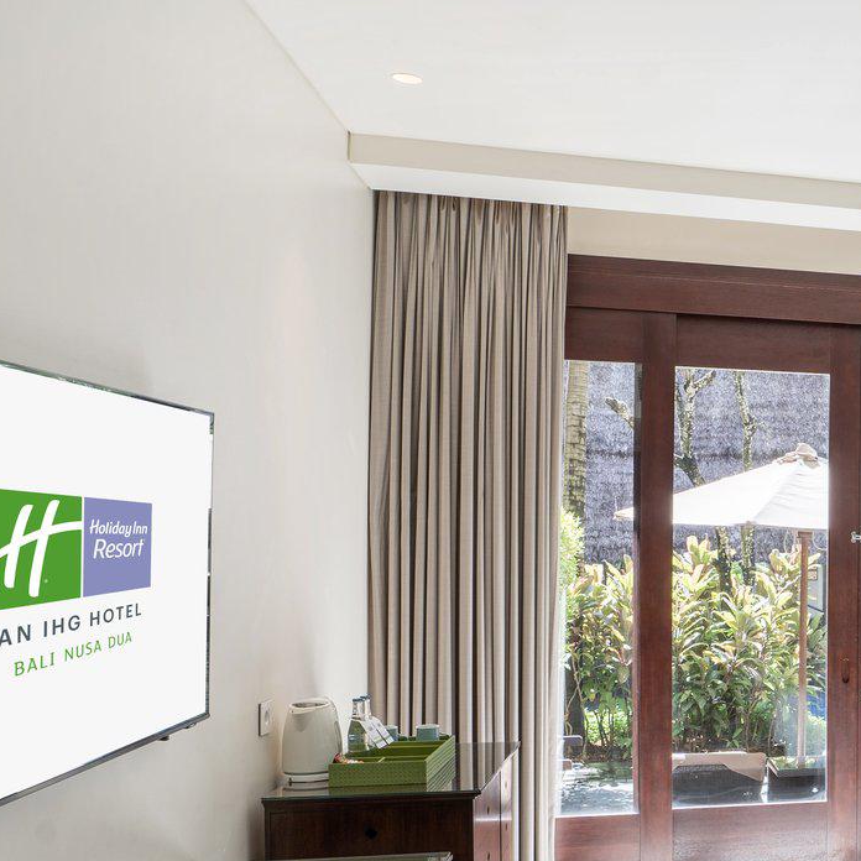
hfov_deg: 33.3
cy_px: 567
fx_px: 1126
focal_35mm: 40
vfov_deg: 41.4
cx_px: 1056
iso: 100
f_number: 9
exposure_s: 1/30
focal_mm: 16
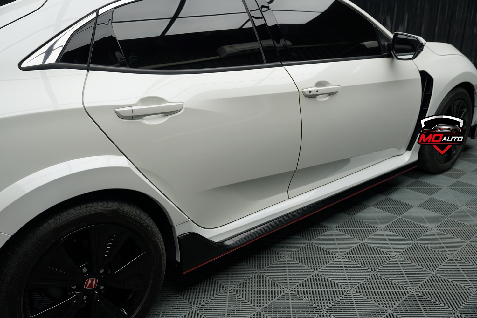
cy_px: 159
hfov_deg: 55.8
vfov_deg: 38.9
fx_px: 451
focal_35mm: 34
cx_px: 238
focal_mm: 34
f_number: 4.5
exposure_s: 1/80
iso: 100
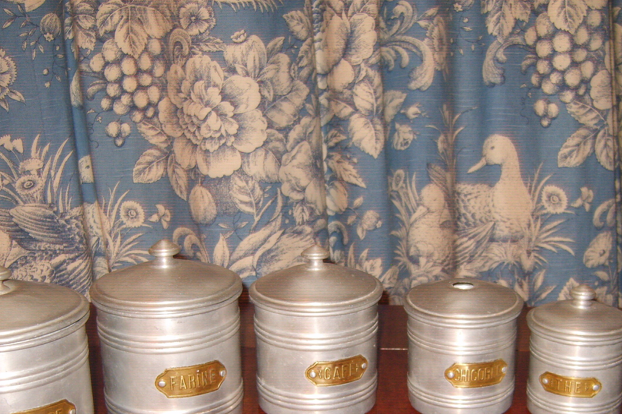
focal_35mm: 56
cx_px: 343
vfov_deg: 23.7
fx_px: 967
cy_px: 348
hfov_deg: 35.6
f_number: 2.8
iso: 100
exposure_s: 1/30
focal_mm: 7.4
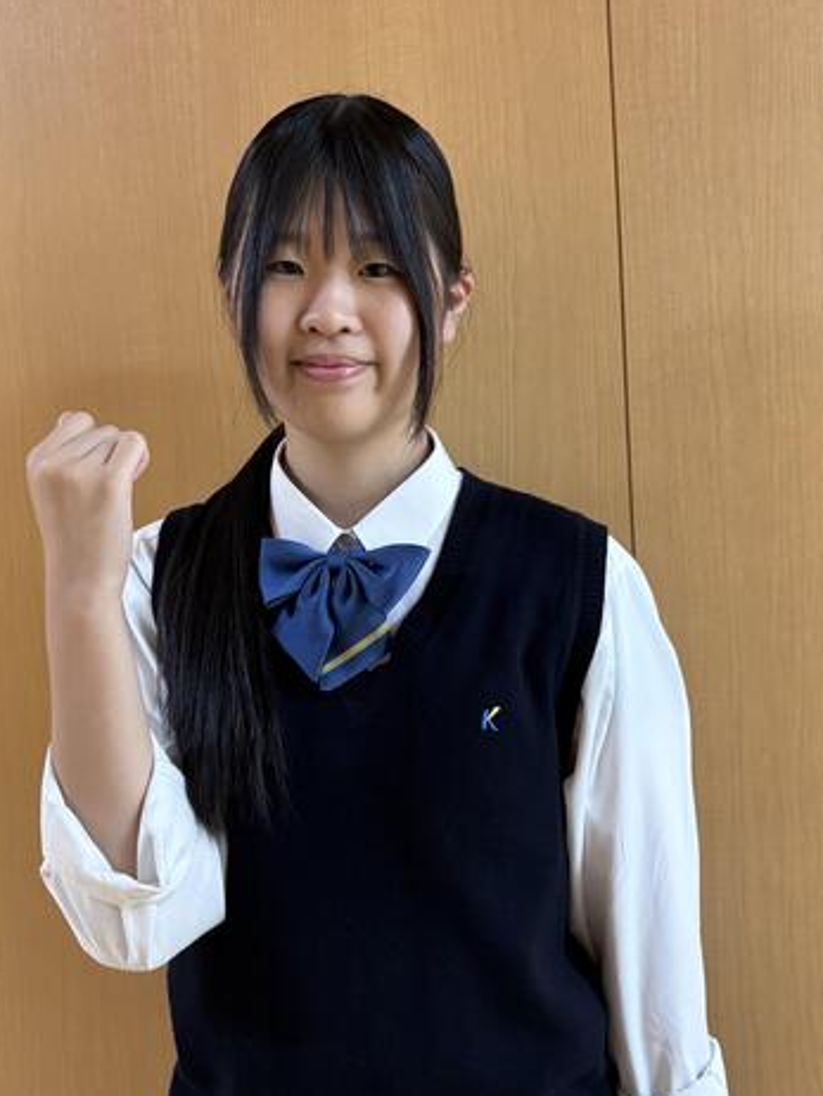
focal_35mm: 36
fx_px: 1140
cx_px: 403
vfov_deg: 51.3
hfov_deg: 39.7
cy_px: 520
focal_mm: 6
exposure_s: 1/60
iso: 500
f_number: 1.6
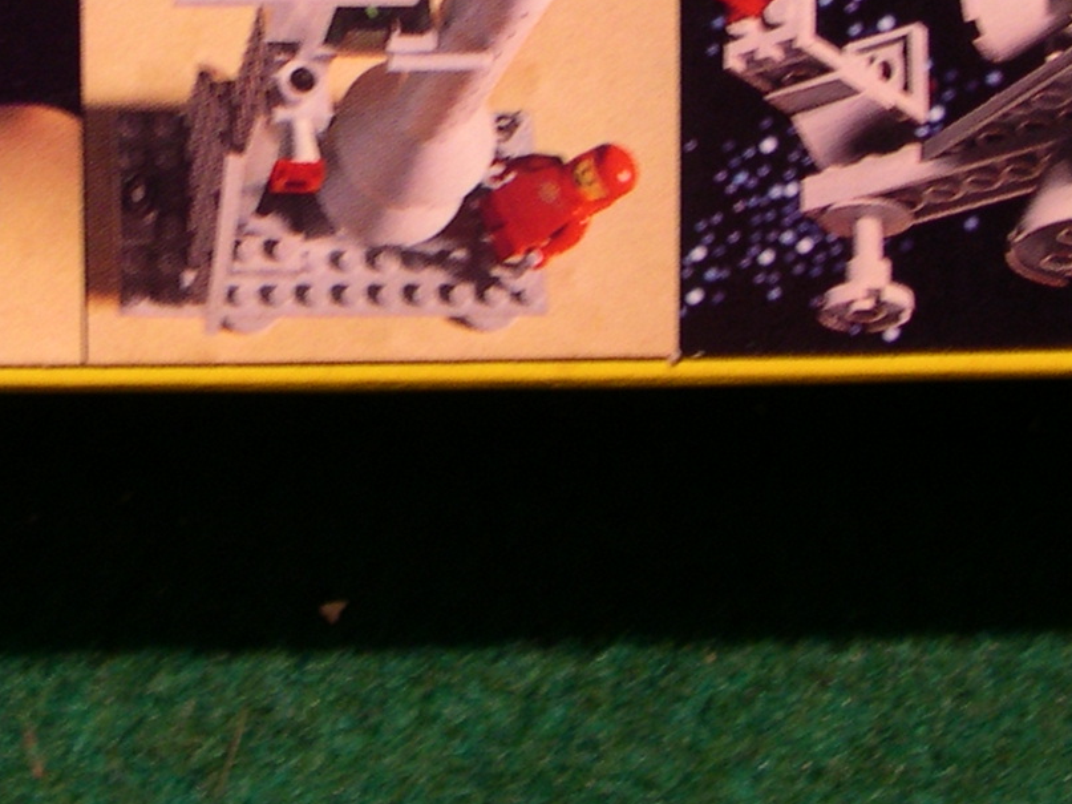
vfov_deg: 13.3
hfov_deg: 18.4
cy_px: -278
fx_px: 3313
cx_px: 414
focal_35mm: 107
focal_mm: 8
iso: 100
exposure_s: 1/5.1
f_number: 2.8
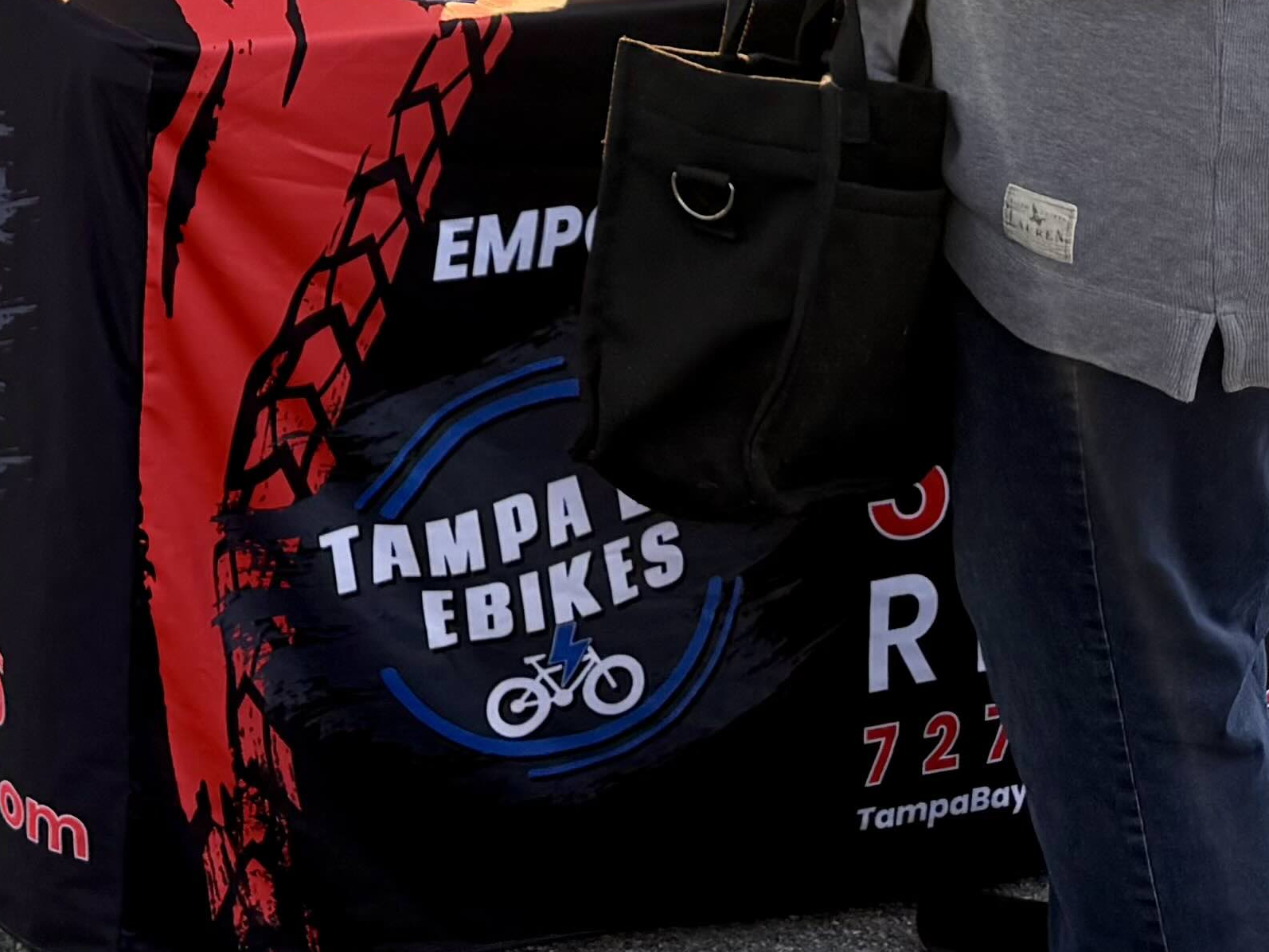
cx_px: -234
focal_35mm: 86
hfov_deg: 21.2
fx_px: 3153
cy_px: -724
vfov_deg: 15.1
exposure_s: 1/421
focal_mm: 6.76
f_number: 1.78
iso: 100
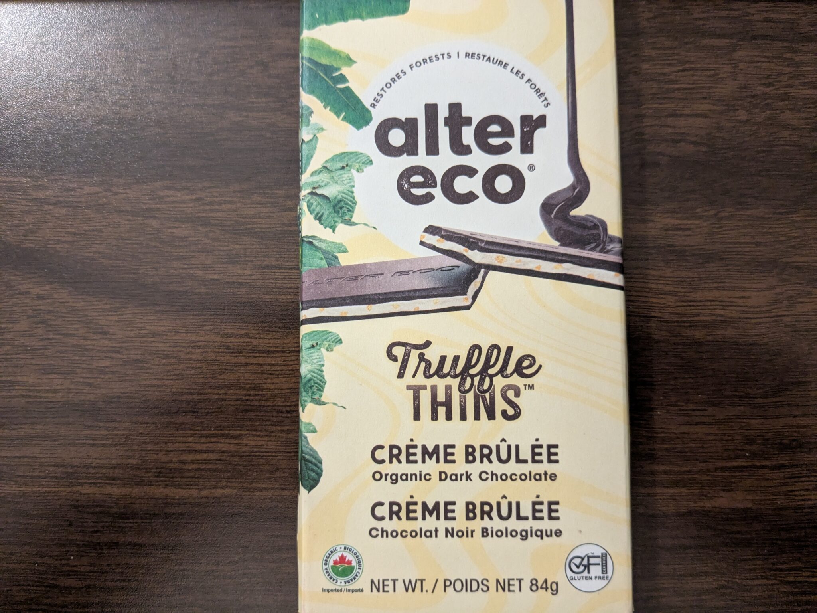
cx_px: 408
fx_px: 637
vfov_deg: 51.4
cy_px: 306
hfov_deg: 65.3
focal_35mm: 27
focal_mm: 4.38
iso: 471
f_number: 1.73
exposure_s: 1/40
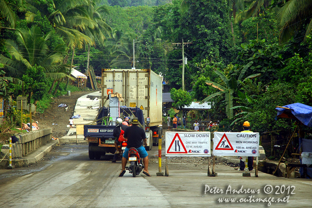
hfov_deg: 16.1
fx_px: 1104
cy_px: 104
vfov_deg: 10.7
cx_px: 156
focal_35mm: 128
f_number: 5.6
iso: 400
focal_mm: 85
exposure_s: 1/500
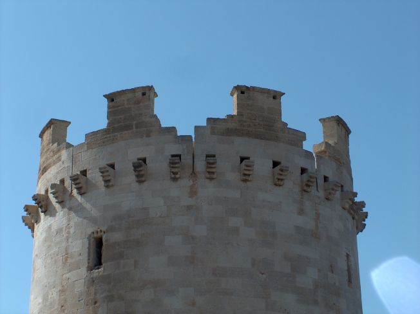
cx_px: 210
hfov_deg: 19.8
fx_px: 1200
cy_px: 157
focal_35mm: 99
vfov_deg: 14.9
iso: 100
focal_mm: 20.29
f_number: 5.9
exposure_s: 1/538
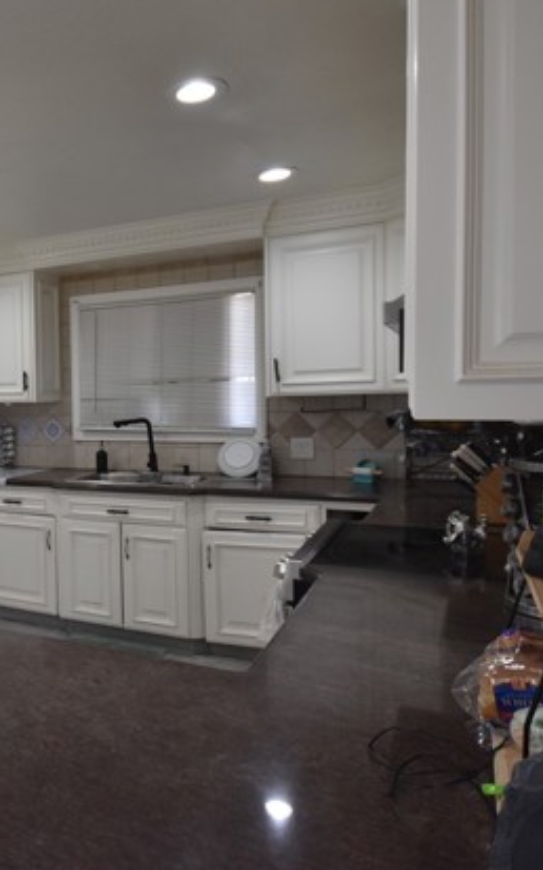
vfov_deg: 61.6
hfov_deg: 37.0
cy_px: 427
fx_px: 729
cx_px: 13
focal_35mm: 31
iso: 800
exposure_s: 1/200
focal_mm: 13
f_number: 3.8
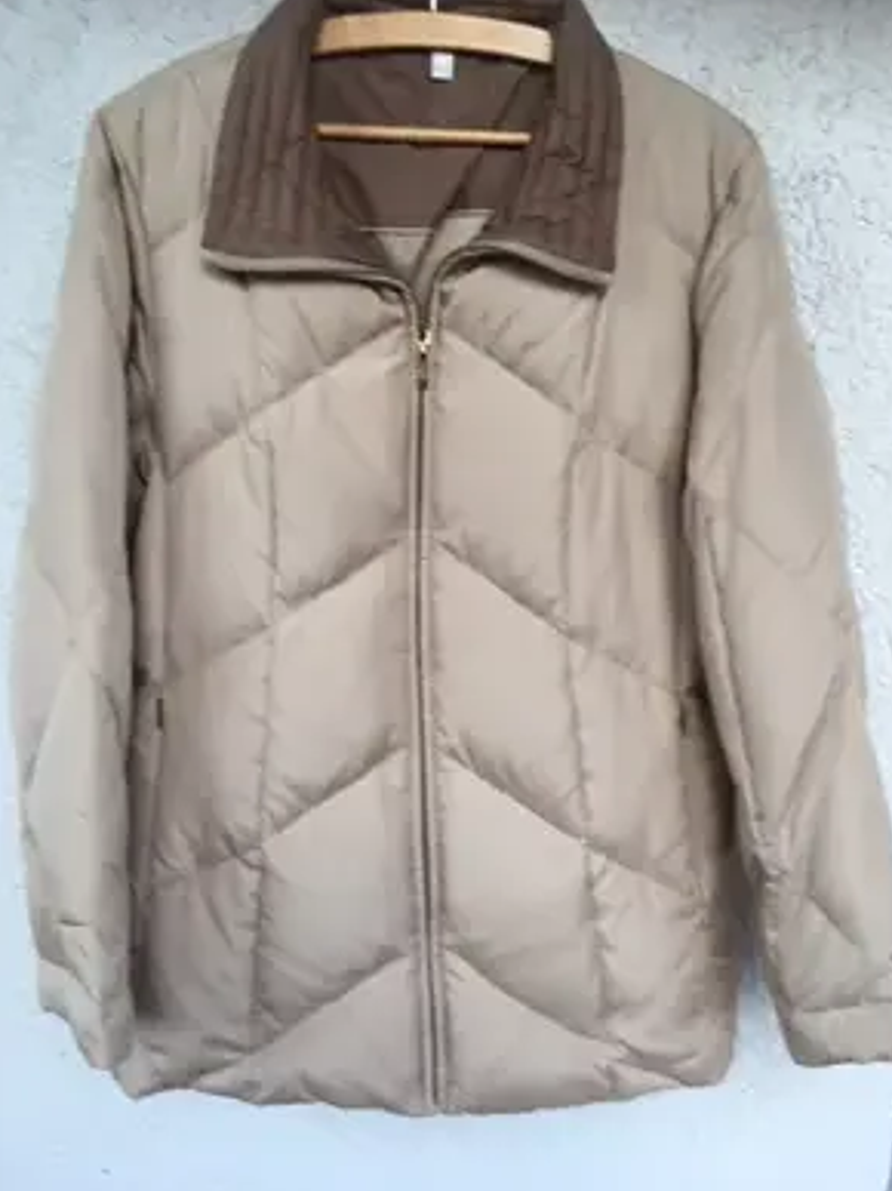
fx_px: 1031
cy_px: 588
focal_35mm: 30
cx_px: 452
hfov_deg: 46.8
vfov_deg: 60.0
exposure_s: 1/50
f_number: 2.2
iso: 25
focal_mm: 4.15
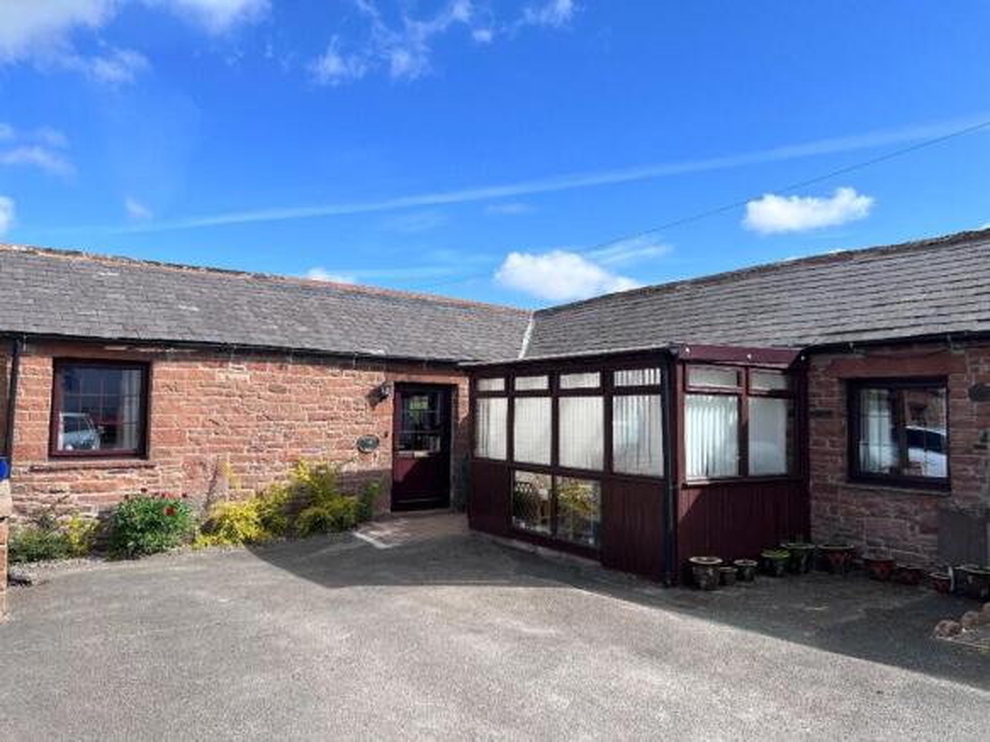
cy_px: 371
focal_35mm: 26
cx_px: 495
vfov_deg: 53.0
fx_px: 743
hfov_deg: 67.3
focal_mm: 5.7
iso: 50
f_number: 1.5
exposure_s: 1/2994
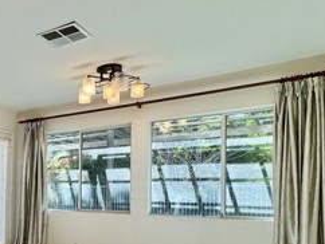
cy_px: 189
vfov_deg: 37.6
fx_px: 348
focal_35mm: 37
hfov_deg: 40.6
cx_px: -31
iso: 40
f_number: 2.2
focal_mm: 2.22
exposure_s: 1/122
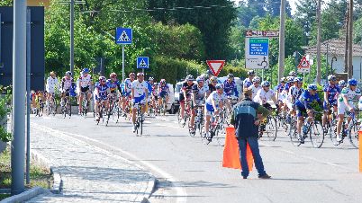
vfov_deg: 5.1
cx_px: 167
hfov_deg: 9.1
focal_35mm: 238
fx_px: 2280
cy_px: 71
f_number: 11
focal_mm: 135
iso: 200
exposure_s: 1/100
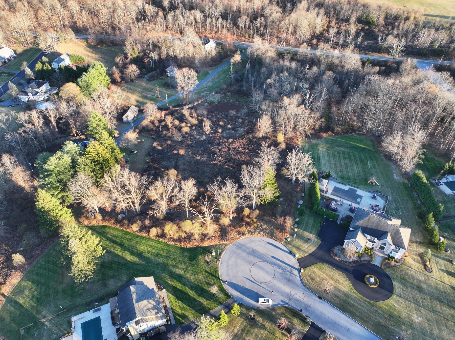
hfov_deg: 71.6
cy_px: 170
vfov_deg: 56.8
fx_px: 315
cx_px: 228
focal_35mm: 24
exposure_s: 1/160
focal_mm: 12.29
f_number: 2.8
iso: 130
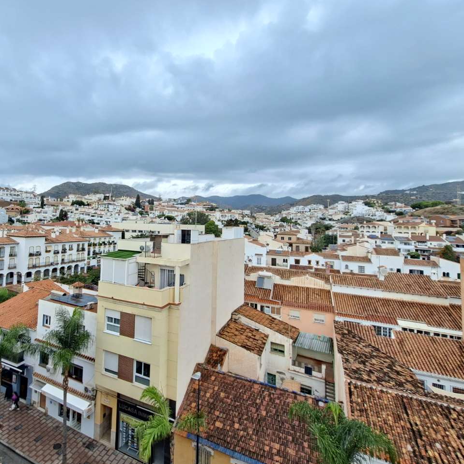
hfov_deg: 77.5
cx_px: 146
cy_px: 200
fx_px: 273
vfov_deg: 80.3
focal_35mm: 18
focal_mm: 1.74
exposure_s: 1/120
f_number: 2.2
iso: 40
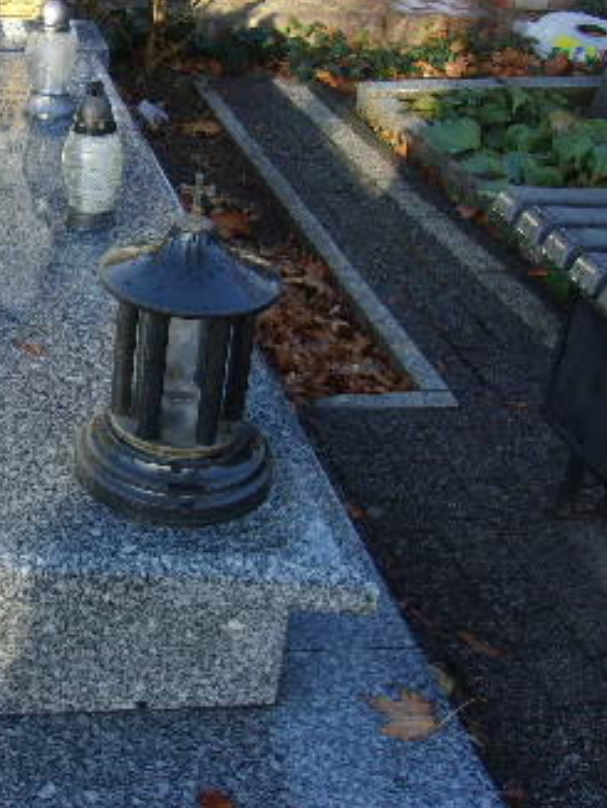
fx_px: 1238
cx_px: 12
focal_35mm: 53
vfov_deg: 35.8
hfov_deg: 26.2
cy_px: 265
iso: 80
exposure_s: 1/170
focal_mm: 4.9
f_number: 3
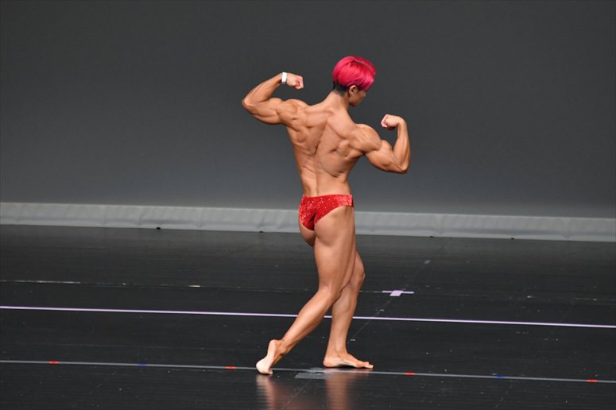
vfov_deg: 4.0
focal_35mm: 345
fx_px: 5901
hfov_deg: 6.0
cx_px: 308
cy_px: 205
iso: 4000
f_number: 5.6
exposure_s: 1/400
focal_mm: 230
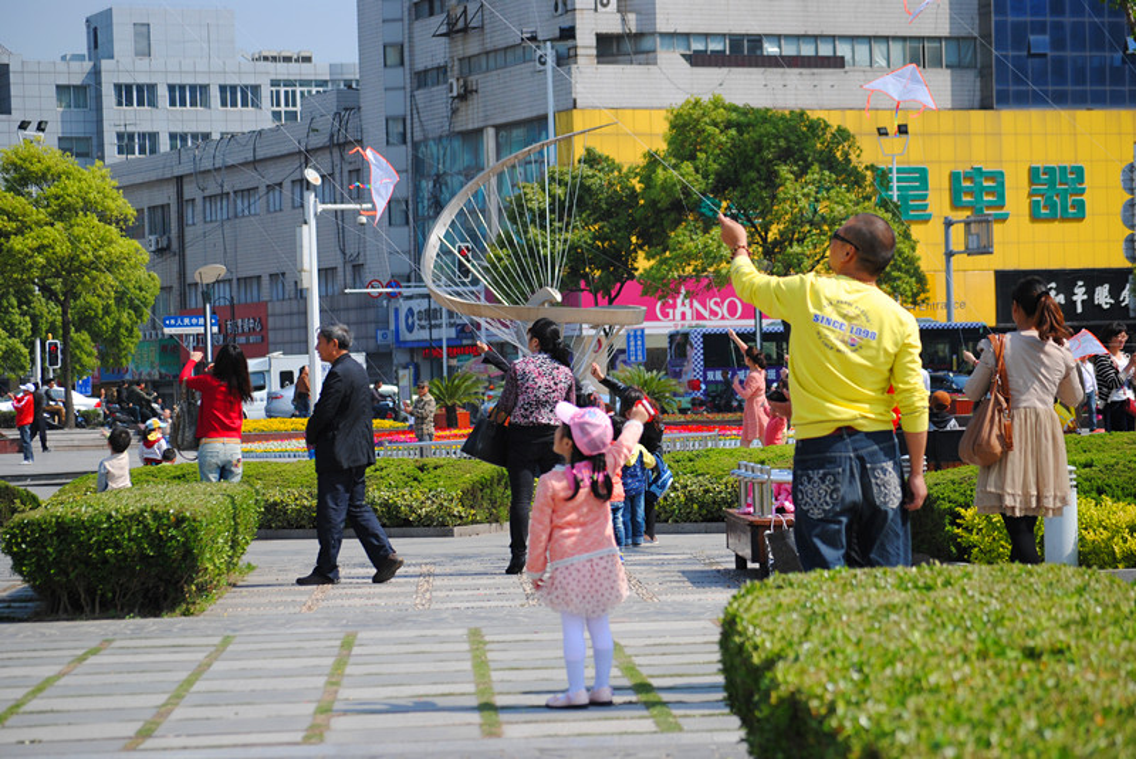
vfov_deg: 13.1
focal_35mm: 105
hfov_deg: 19.4
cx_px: 568
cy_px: 380
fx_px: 3316
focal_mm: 70
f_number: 4.2
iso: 160
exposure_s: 1/1000
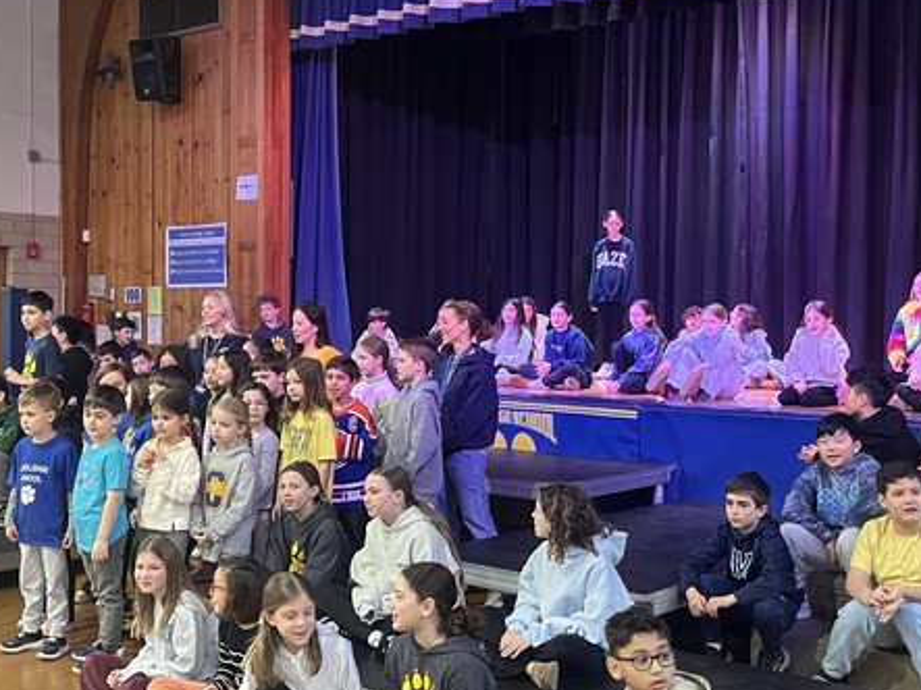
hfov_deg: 40.3
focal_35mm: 47
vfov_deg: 30.9
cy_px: 364
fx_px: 1250
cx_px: 385
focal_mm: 5.1
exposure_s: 1/60
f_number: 1.6
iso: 500
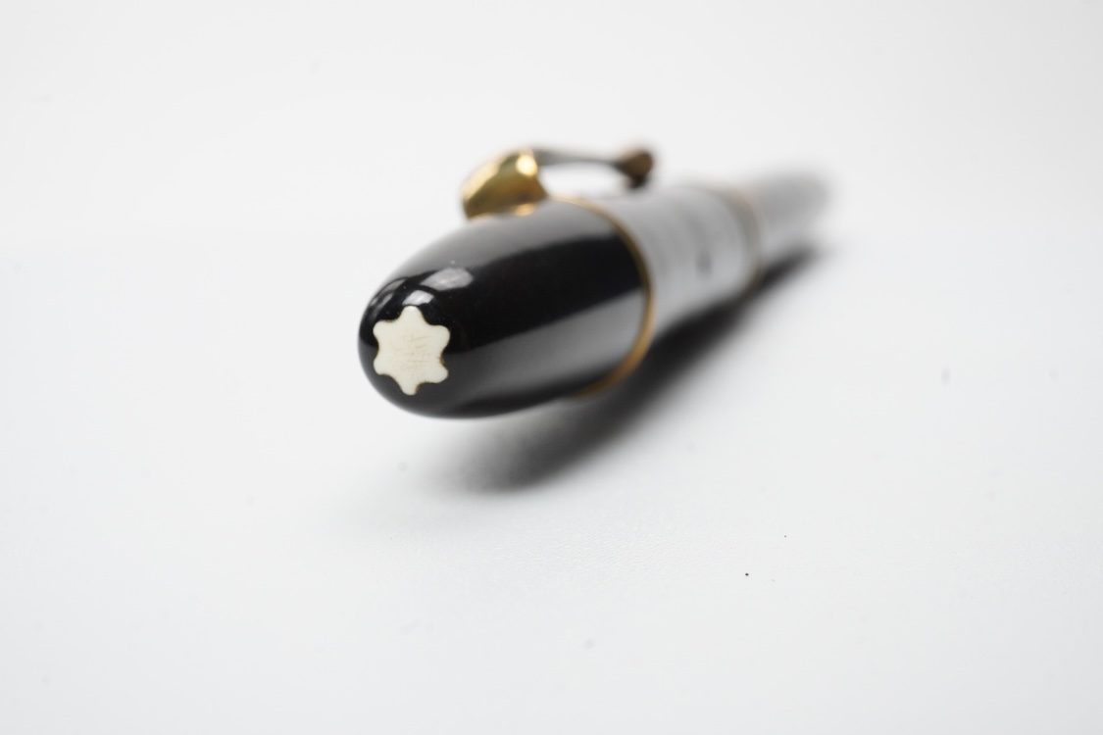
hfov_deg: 43.6
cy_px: 368
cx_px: 552
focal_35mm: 45
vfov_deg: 29.9
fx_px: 1379
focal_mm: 30
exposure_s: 1/100
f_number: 22
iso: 640
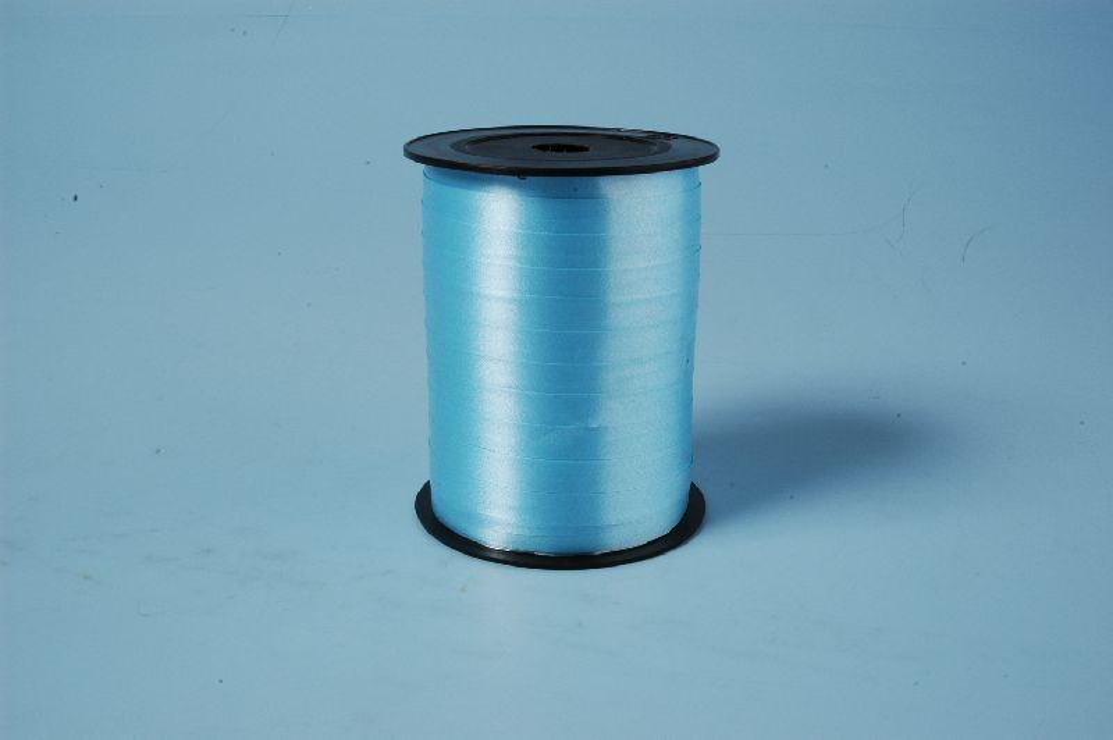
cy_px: 370
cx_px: 556
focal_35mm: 42
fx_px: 1297
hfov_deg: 46.4
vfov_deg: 31.8
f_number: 22
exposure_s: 1/800
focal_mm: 28
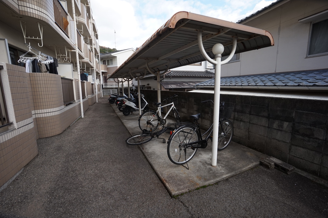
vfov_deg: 77.3
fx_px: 137
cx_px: 164
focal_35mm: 15
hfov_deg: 100.4
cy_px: 109
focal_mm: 10
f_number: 6.3
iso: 100
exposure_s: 1/80
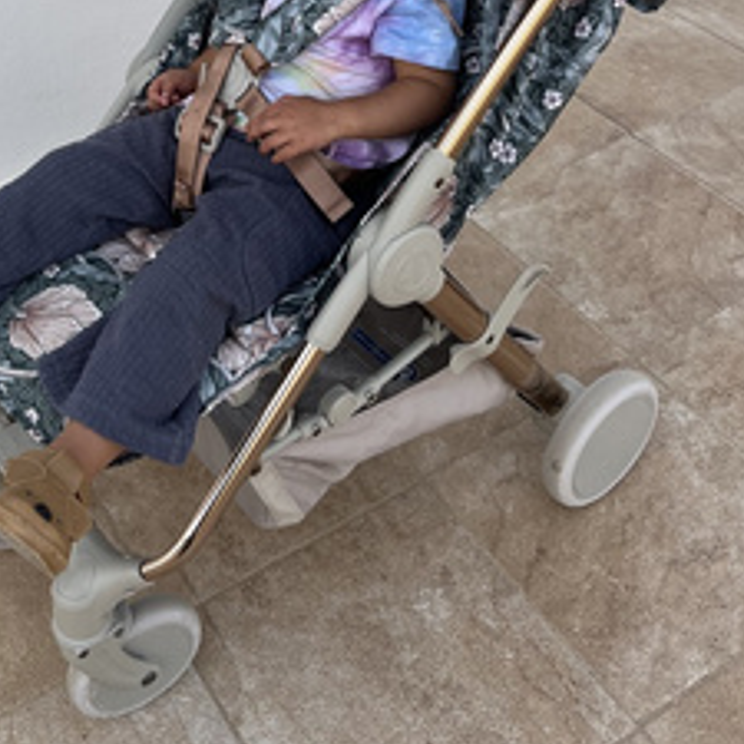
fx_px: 1240
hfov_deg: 32.9
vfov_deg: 31.2
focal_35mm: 51
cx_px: 210
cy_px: 17
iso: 50
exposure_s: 1/2123
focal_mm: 5.7
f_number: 1.5
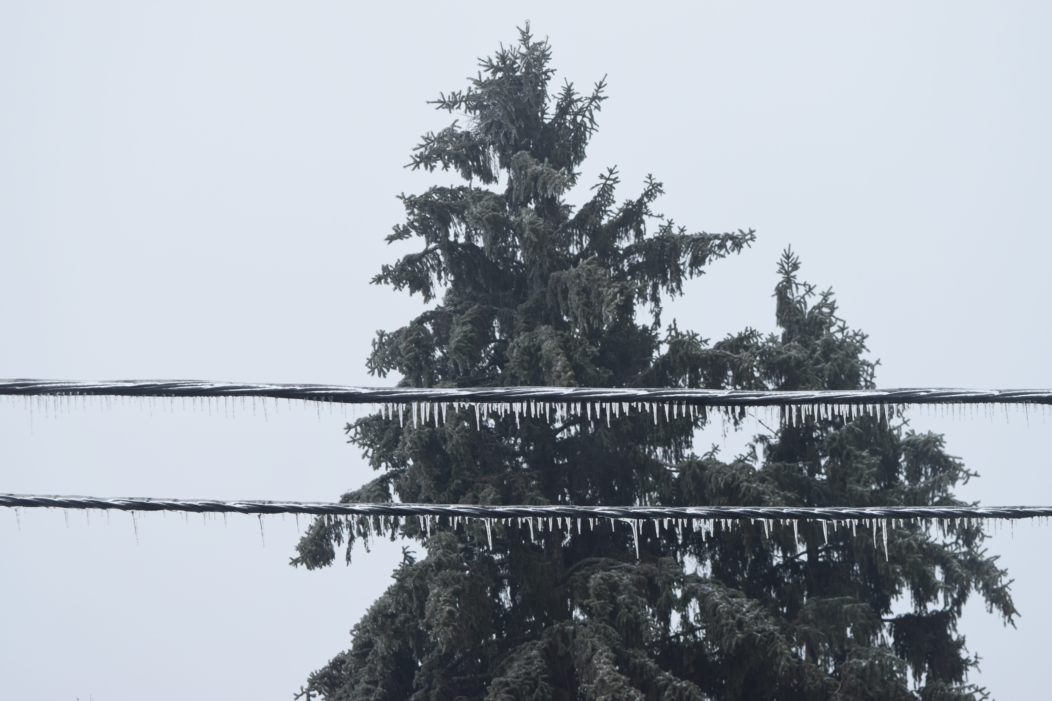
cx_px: 526
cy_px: 350
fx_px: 2411
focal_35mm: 82
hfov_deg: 24.6
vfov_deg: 16.6
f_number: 8
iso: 400
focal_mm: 55
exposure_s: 1/250
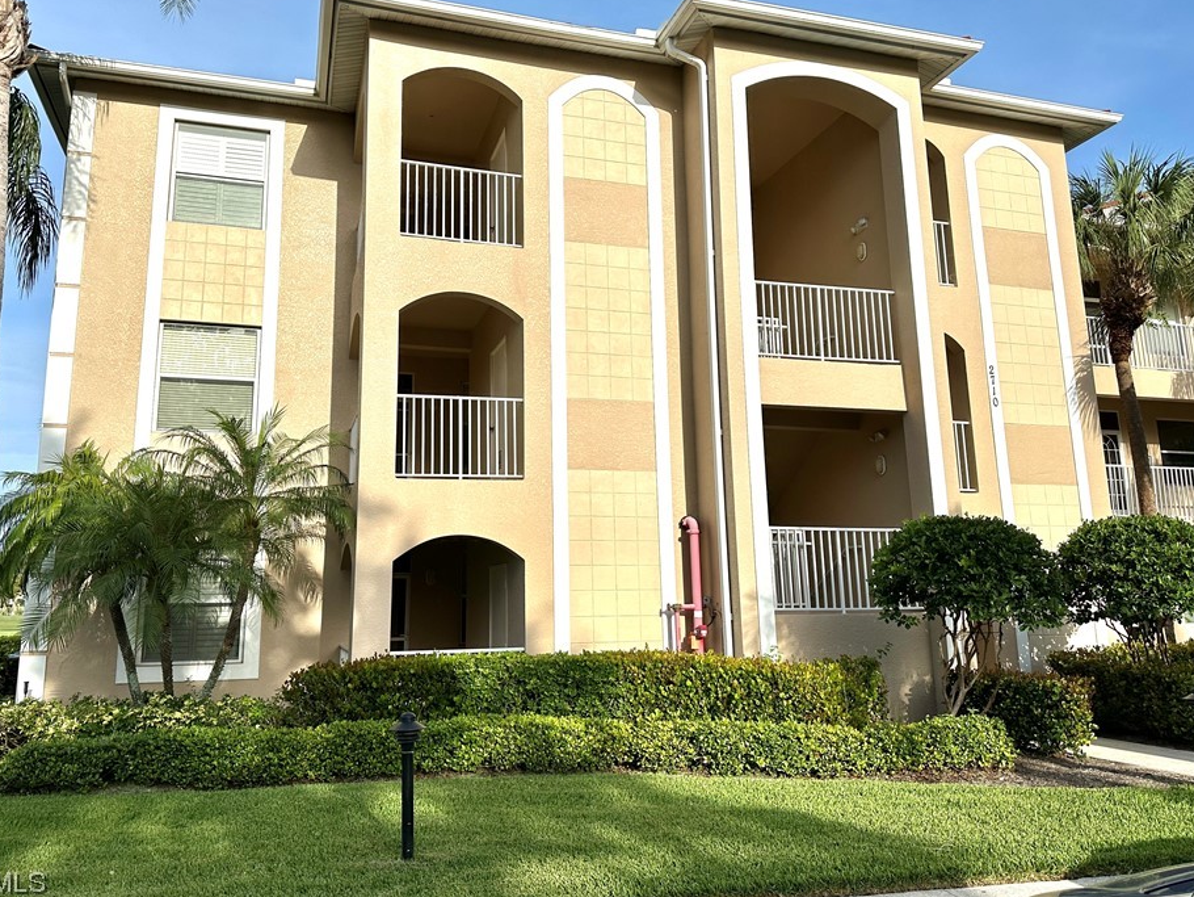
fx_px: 932
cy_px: 401
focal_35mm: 27
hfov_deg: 65.2
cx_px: 559
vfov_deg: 51.3
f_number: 1.78
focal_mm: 6.86
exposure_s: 1/8197
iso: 80
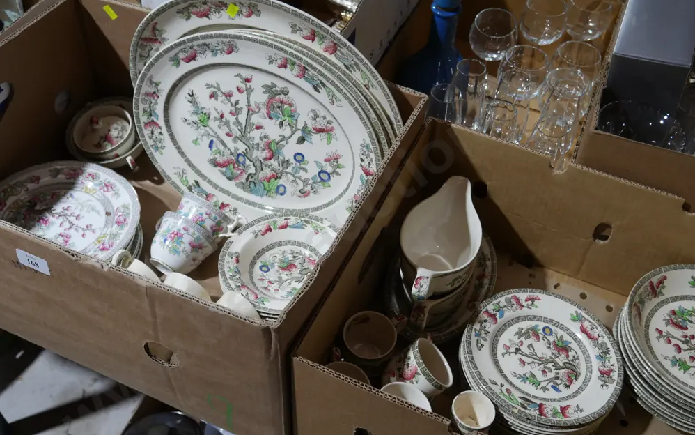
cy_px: 219
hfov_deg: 52.7
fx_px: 701
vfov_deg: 34.4
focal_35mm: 37
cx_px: 354
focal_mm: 17
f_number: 4
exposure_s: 1/60
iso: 320
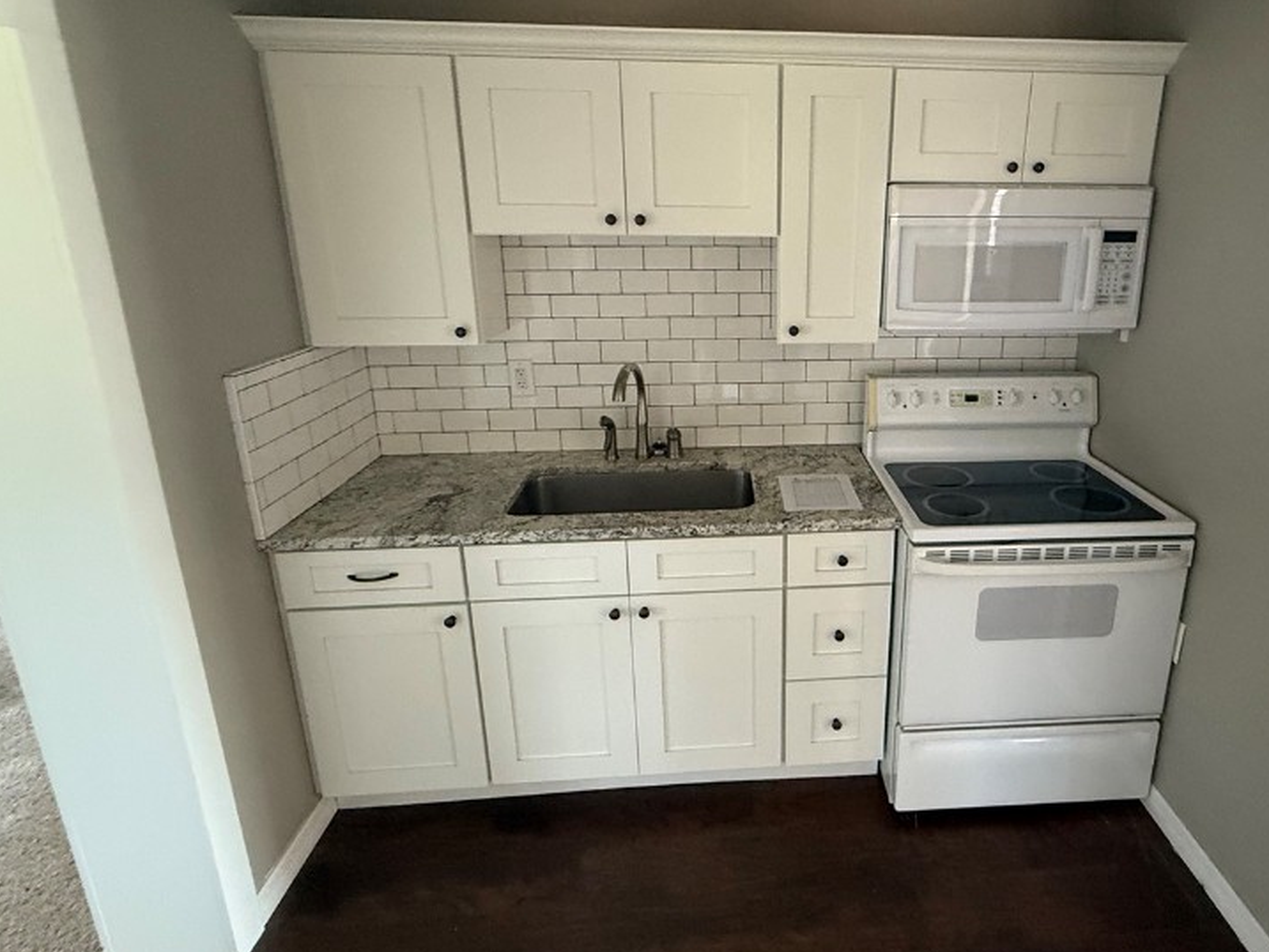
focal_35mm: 20
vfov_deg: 65.7
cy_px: 411
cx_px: 782
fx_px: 733
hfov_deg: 80.4
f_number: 2.2
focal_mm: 2.22
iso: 500
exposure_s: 1/60
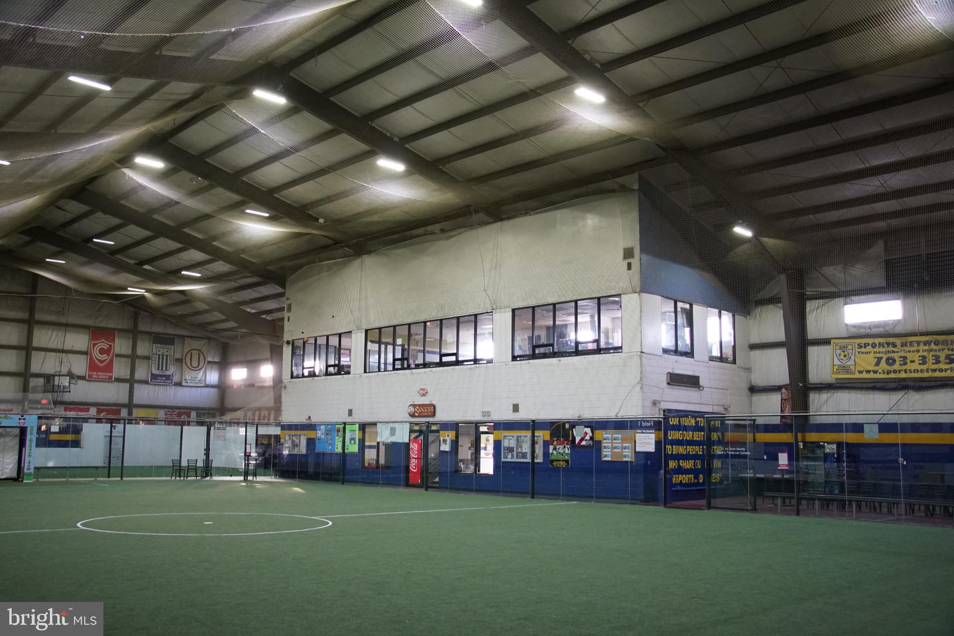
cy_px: 318
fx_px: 954
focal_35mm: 36
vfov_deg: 36.9
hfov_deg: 53.1
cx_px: 477
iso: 1600
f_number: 4
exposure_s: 1/160
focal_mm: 24
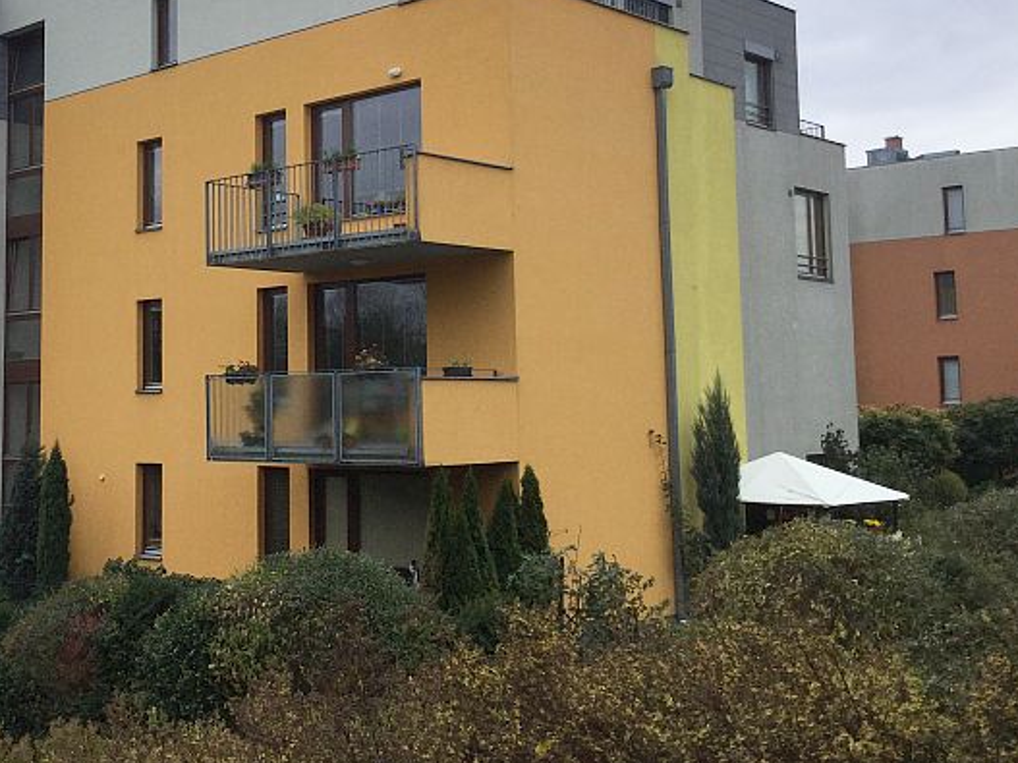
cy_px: 267
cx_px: 257
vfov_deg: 30.1
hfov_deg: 38.7
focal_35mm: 48
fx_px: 1411
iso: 25
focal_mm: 3.3
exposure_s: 1/702
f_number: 2.4
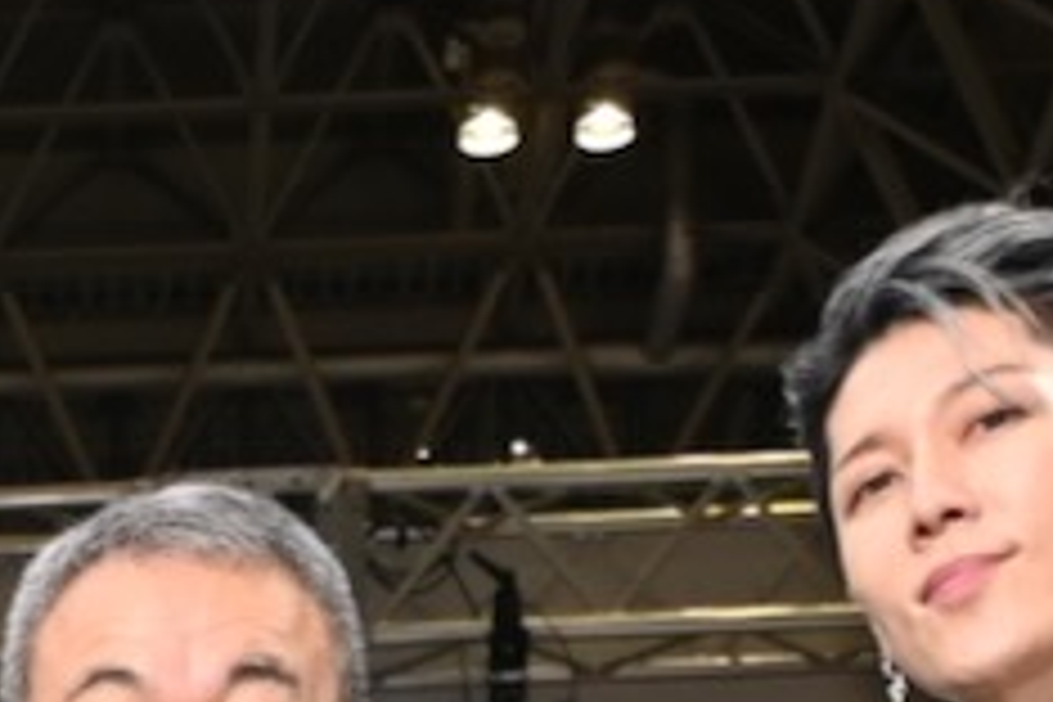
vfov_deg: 9.6
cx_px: -882
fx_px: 3662
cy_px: 1753
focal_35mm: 125
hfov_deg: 14.3
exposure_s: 1/60
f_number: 4
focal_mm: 13
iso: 160
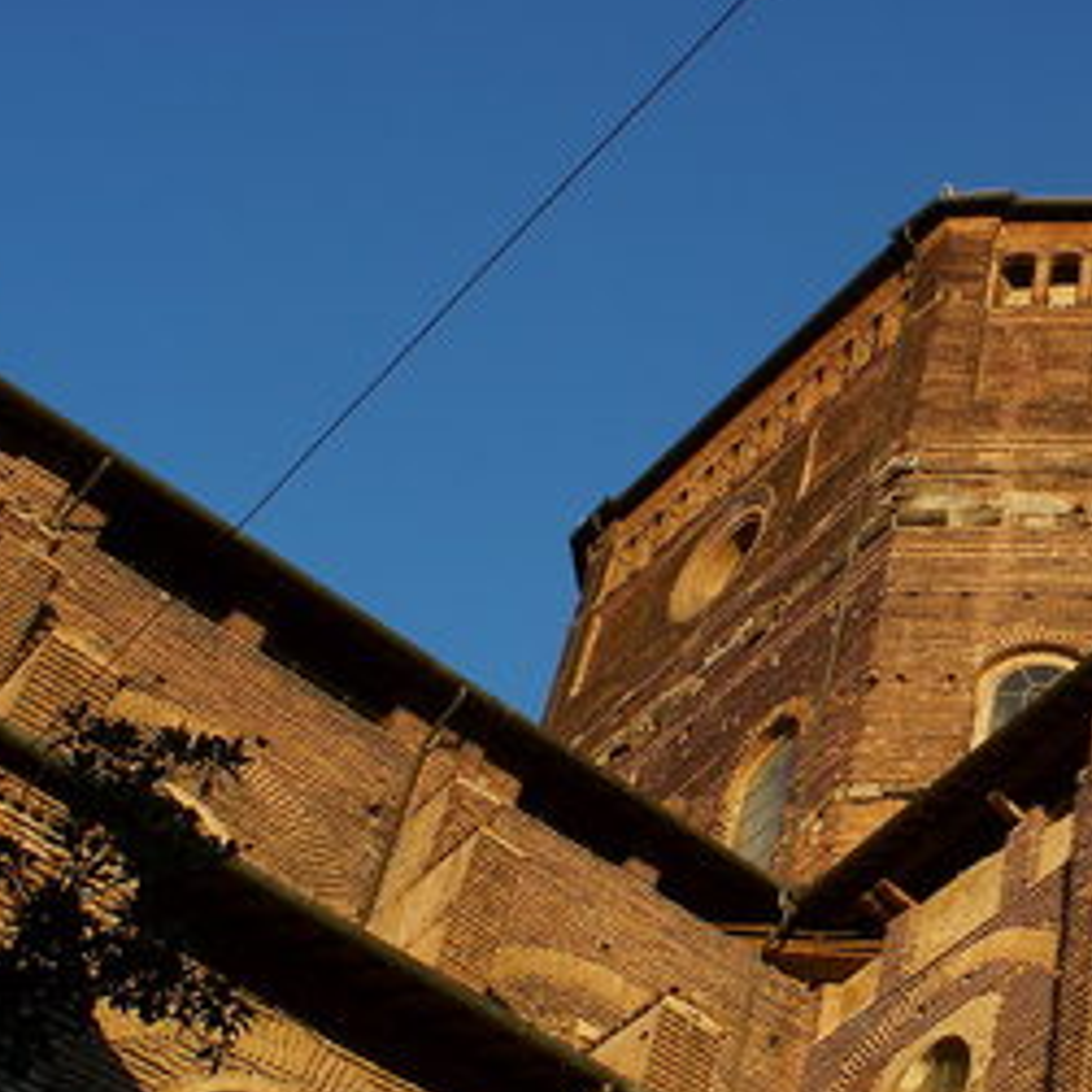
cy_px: 557
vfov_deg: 23.7
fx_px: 2605
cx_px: 1166
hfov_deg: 22.5
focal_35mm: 73
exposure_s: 1/40
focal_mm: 24
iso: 200
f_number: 18
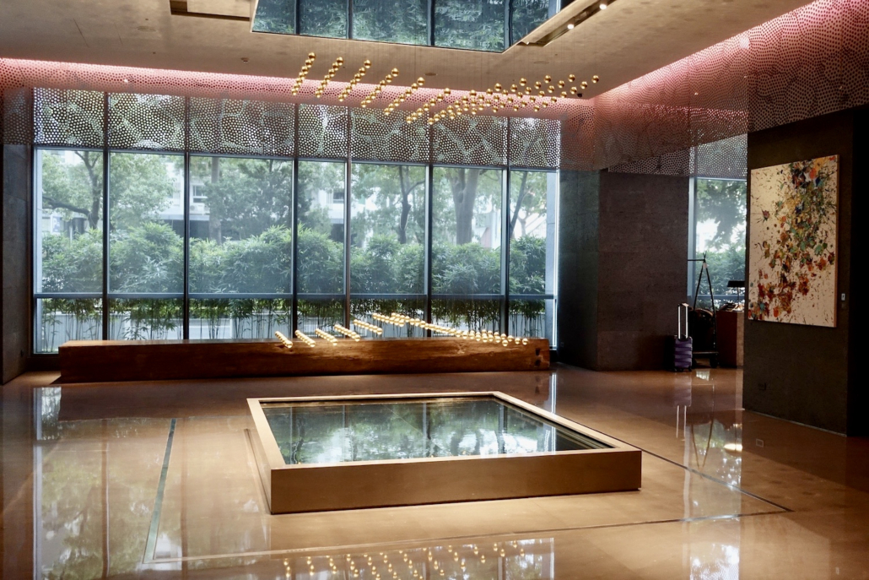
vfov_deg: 37.9
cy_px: 290
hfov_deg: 54.4
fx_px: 845
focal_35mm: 35
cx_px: 434
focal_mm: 12.99
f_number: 2.8
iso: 800
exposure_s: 1/30
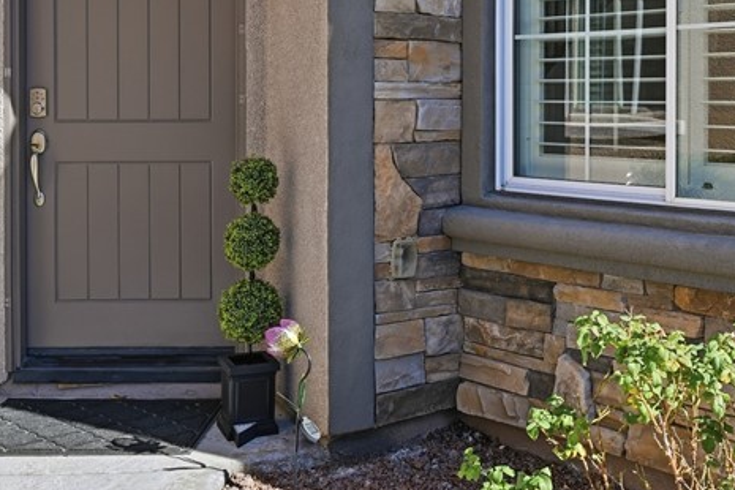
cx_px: 499
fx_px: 1000
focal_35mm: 49
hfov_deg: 39.8
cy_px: 101
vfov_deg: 27.0
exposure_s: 1/640
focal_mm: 21
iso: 64
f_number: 10
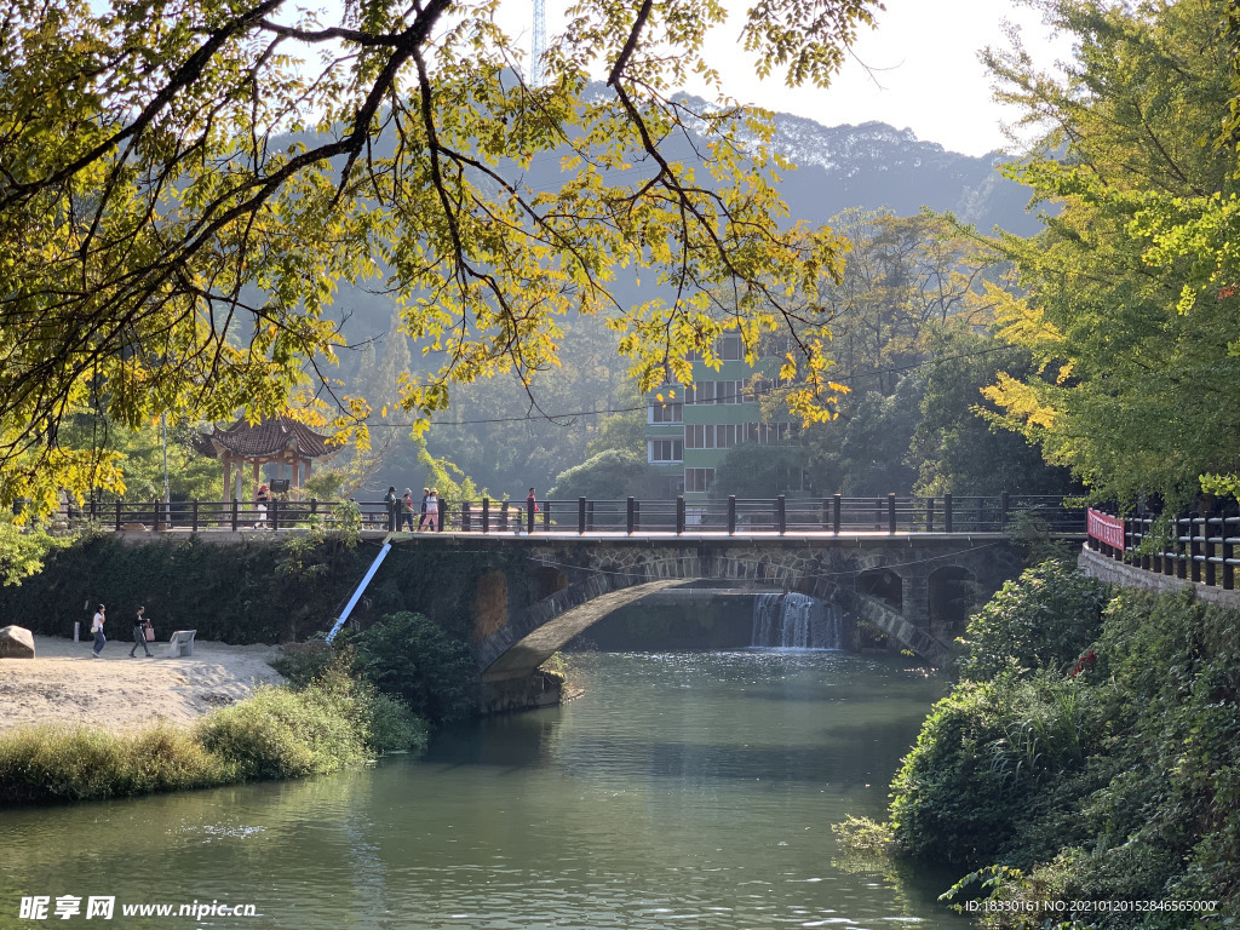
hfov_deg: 36.8
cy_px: 465
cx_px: 620
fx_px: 1863
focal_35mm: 52
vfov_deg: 28.0
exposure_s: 1/326
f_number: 2.4
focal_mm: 6
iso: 16
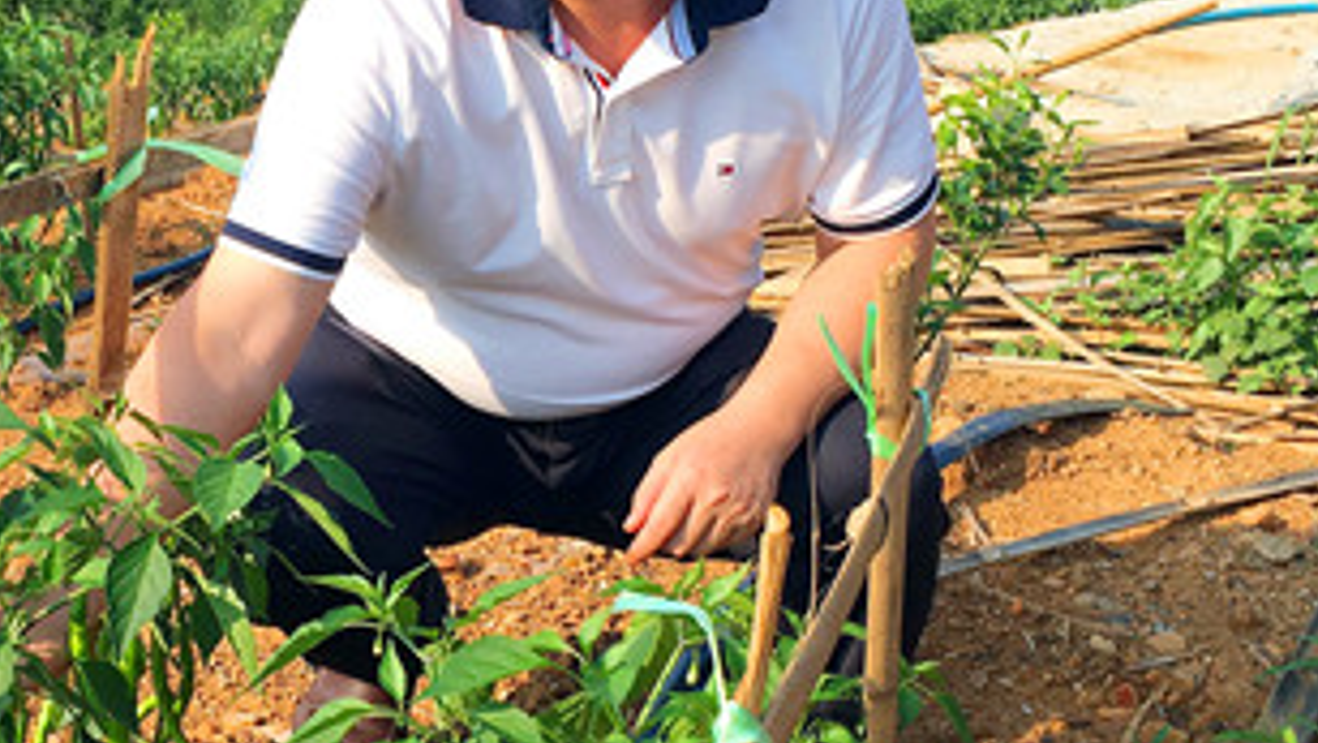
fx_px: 2587
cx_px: 266
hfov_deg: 28.0
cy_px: 460
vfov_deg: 16.3
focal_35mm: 74
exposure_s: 1/680
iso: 25
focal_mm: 4.15
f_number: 2.2
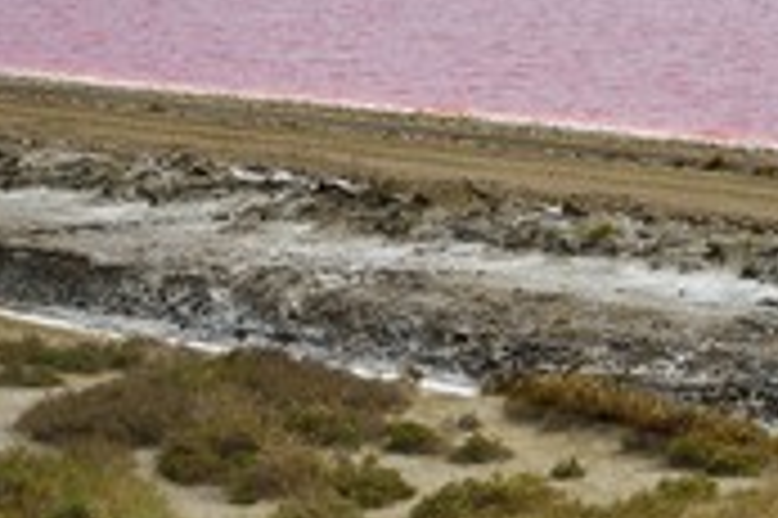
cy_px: 86
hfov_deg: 12.1
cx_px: 481
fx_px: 3670
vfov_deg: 8.0
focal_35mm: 170
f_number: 14
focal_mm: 70
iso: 200
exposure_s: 1/250
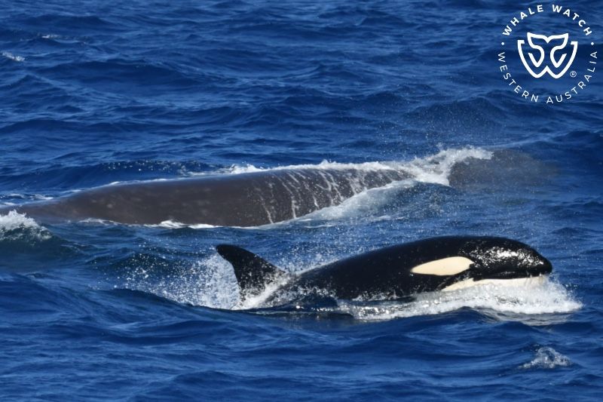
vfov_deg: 3.6
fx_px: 6363
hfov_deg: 5.4
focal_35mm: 380
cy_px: 201
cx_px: 302
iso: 900
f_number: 6
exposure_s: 1/8000
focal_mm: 380
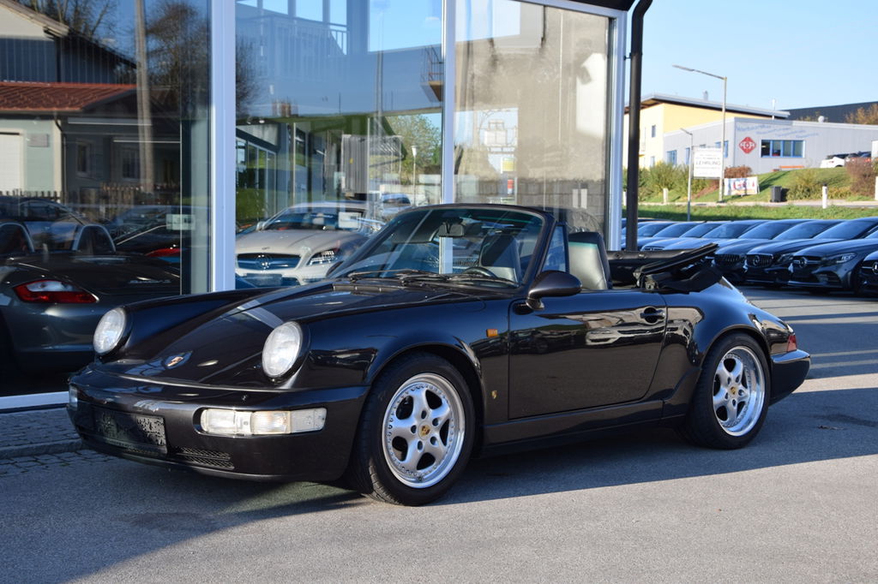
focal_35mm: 57
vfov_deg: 23.8
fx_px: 1390
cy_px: 292
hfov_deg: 35.1
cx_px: 439
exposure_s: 1/250
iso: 250
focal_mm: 38
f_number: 8
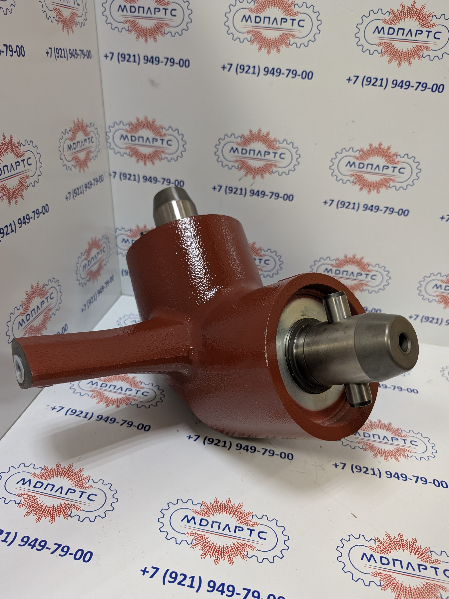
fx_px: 432
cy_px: 310
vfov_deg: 69.4
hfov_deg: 54.9
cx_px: 224
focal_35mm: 25
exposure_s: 1/58.8
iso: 140
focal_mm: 6.9
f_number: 1.68
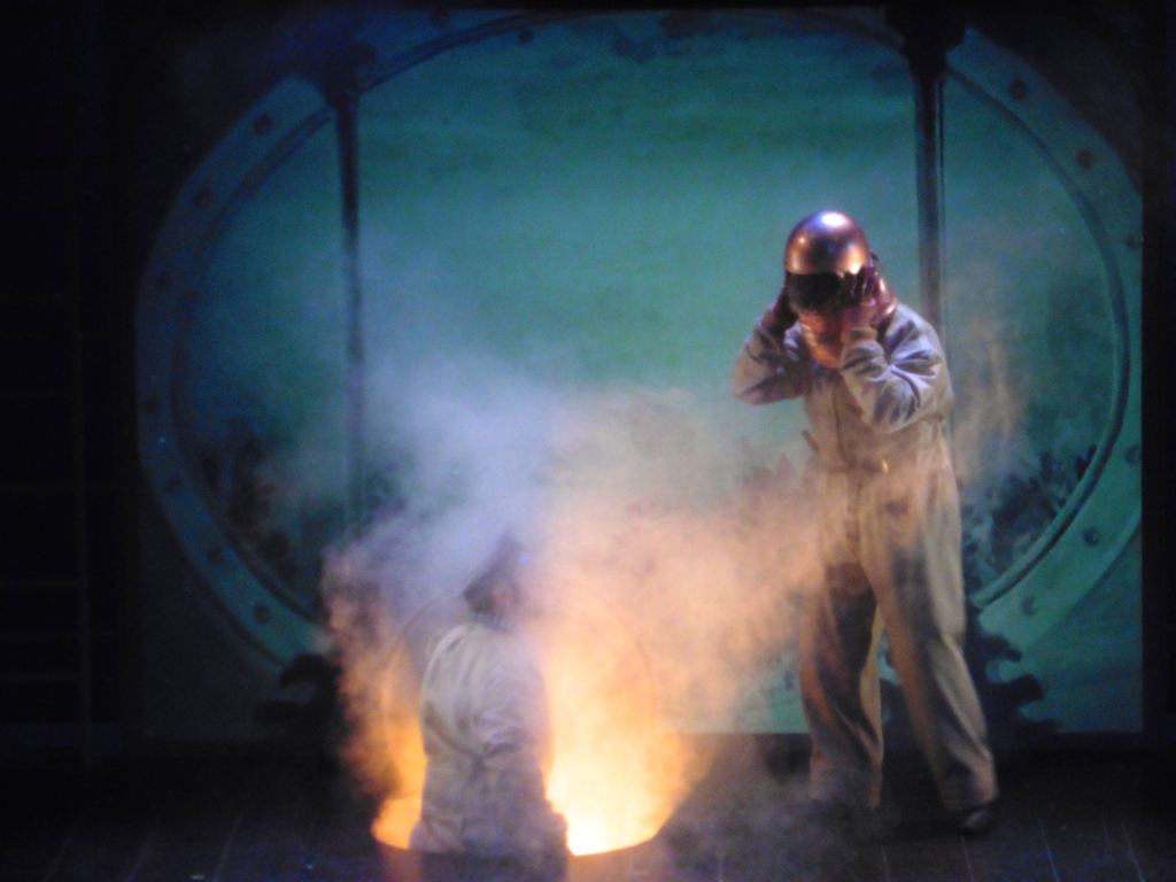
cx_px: 588
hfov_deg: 10.6
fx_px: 6353
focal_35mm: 187
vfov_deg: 7.9
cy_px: 441
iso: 500
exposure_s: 1/30
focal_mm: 33.3
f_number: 5.5
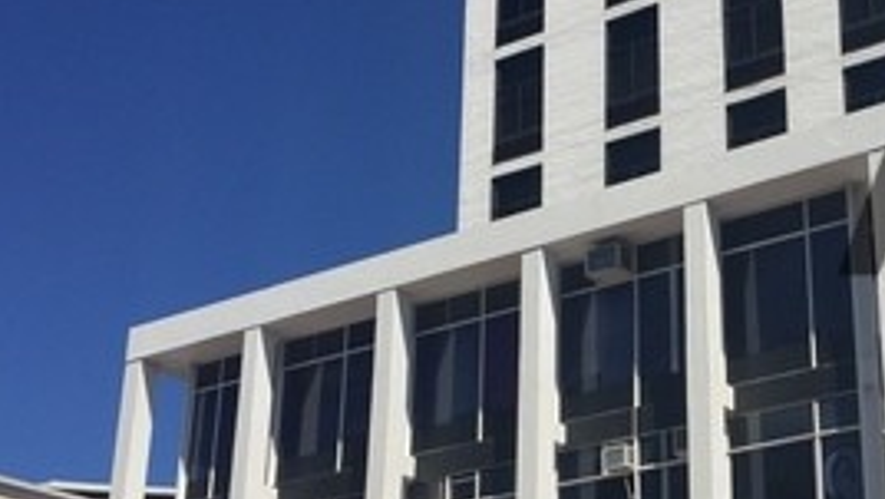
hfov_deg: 33.9
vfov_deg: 20.2
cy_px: 388
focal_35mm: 59
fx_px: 1385
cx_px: 766
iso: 32
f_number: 2.2
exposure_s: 1/3968
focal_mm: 4.15
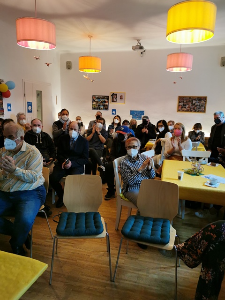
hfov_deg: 51.4
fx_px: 234
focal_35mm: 27
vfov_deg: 65.3
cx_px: 112
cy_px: 150
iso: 160
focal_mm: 5.58
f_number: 1.8
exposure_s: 1/100
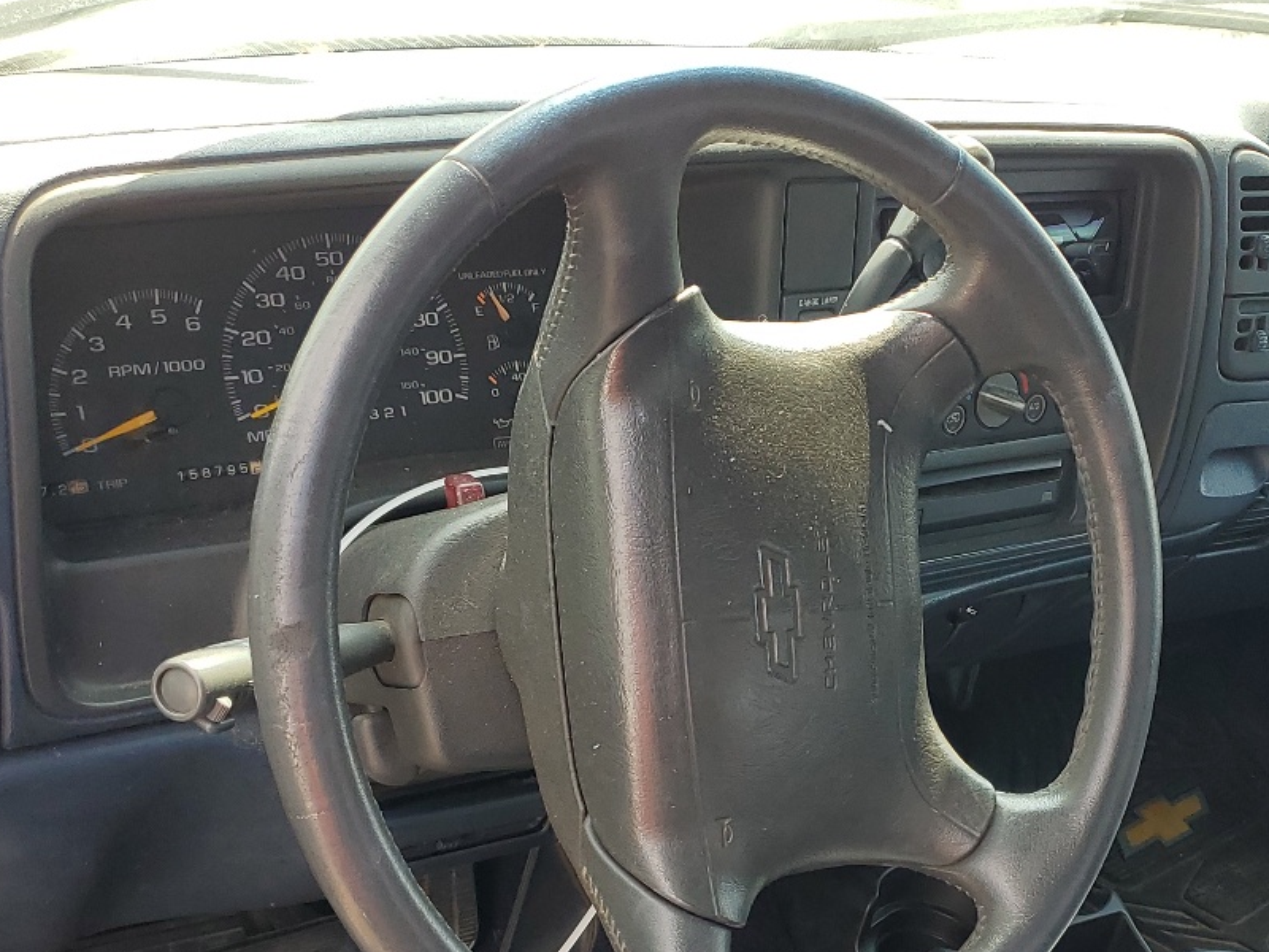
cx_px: 765
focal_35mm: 52
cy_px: 822
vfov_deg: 27.2
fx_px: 1906
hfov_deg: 36.7
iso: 50
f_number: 1.5
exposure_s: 1/323
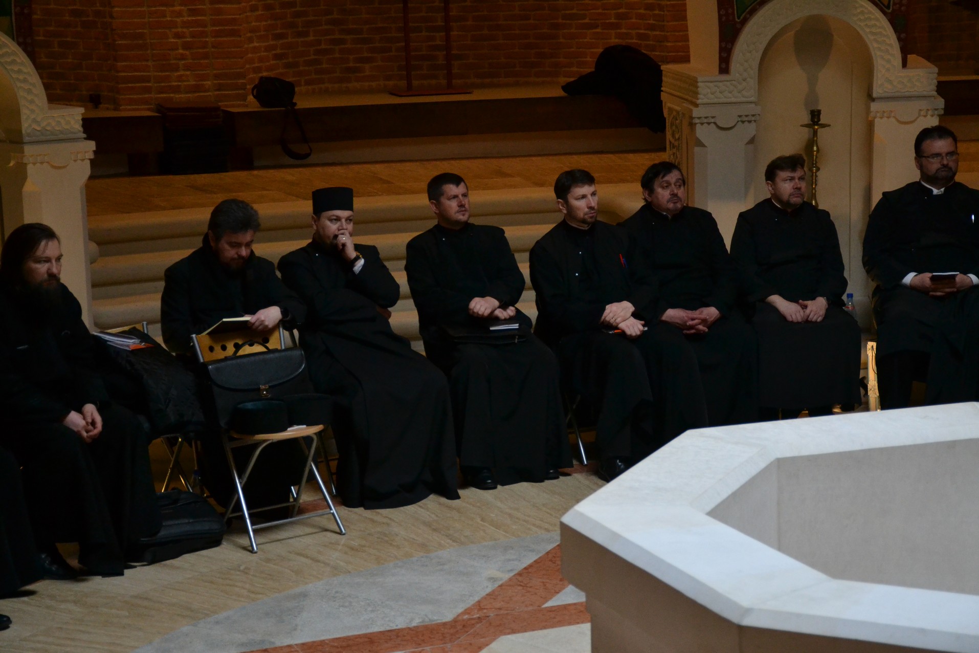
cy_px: 326
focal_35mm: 78
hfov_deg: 26.0
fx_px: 2121
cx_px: 490
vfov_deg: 17.5
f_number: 4.8
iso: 1600
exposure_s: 1/100
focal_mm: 52
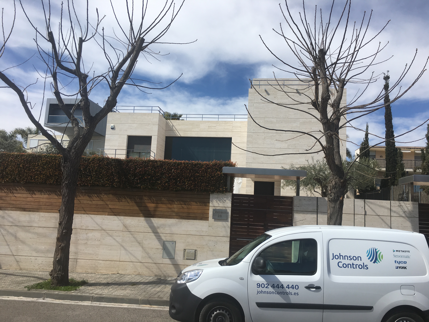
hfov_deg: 61.7
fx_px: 359
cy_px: 161
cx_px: 214
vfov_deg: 48.2
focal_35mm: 29
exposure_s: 1/2024
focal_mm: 4.15
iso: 25
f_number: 2.2
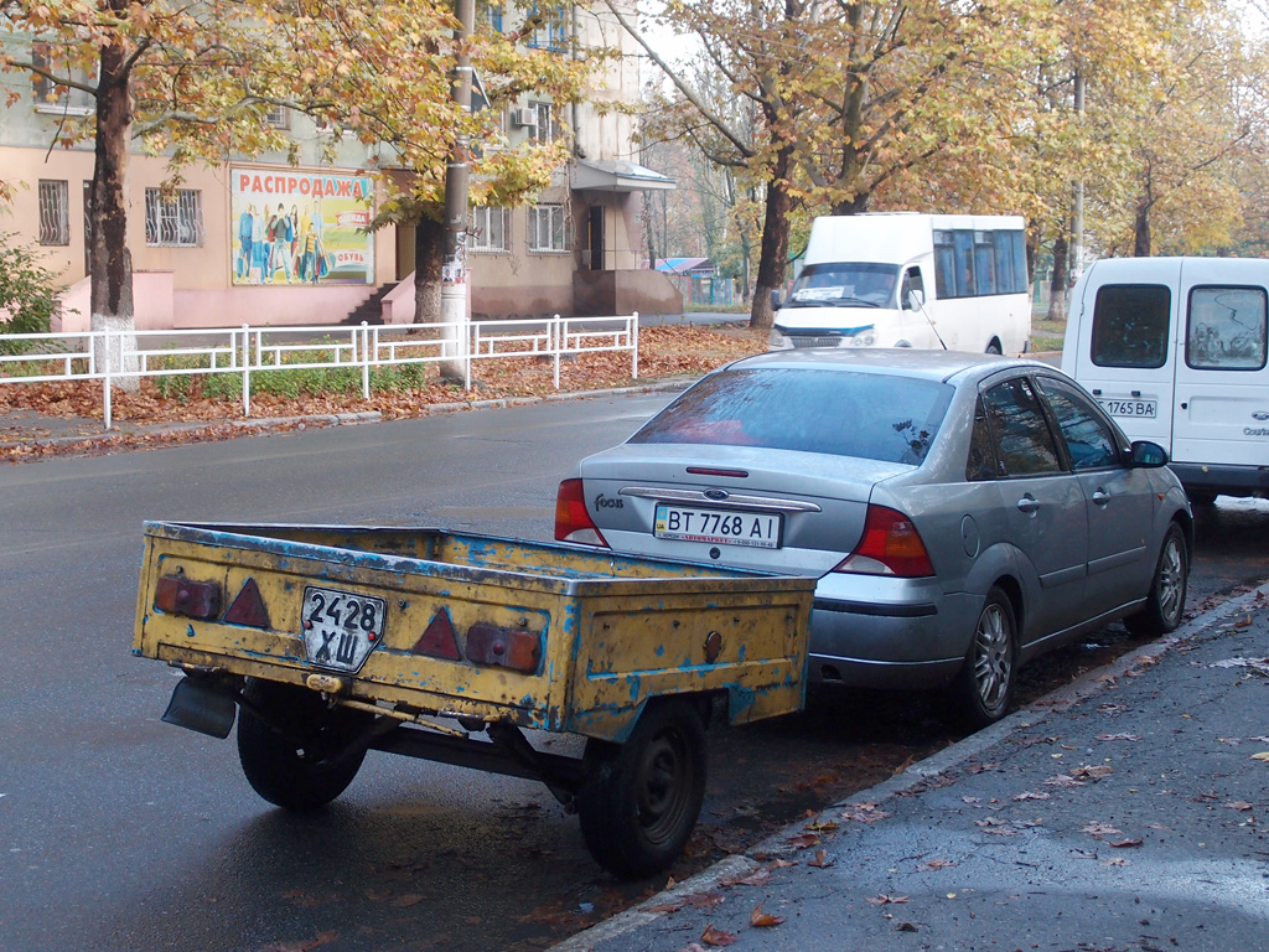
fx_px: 1686
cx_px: 634
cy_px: 476
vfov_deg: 31.5
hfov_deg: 41.2
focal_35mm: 46
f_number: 2.5
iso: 100
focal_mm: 9.87
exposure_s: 1/160
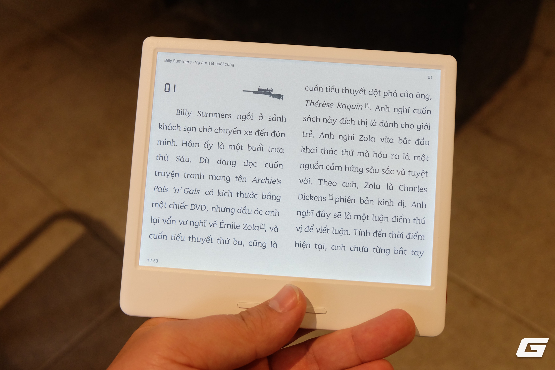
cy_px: 185
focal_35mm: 35
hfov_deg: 54.4
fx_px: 540
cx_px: 278
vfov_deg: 37.9
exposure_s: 1/60
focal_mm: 23.2
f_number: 4.2
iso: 2000
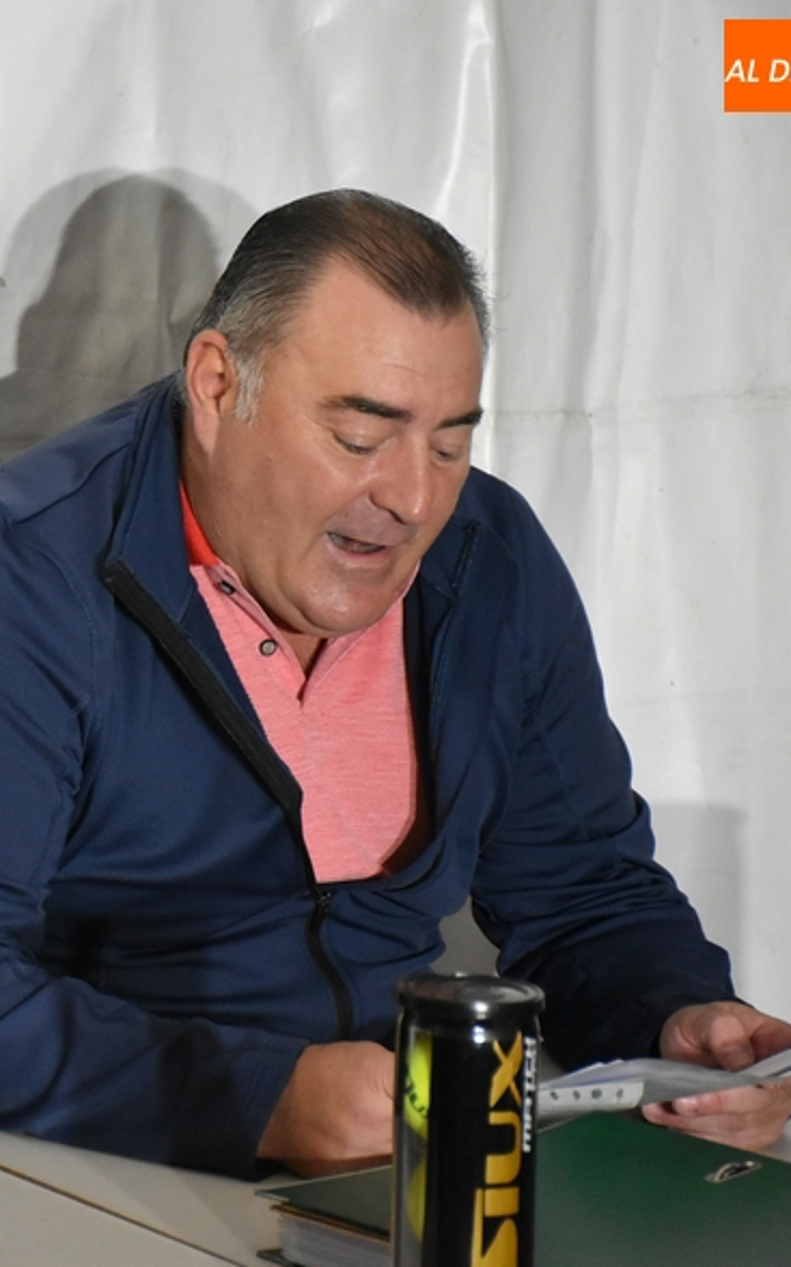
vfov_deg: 12.8
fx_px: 5662
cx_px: -108
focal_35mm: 164
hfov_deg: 7.9
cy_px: 625
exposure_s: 1/125
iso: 3200
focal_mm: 70
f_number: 5
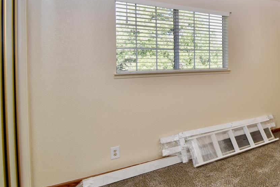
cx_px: 248
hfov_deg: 54.7
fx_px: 233
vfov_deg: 43.2
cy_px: 65
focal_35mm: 30
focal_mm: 11
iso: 400
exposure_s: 1/160
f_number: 6.3
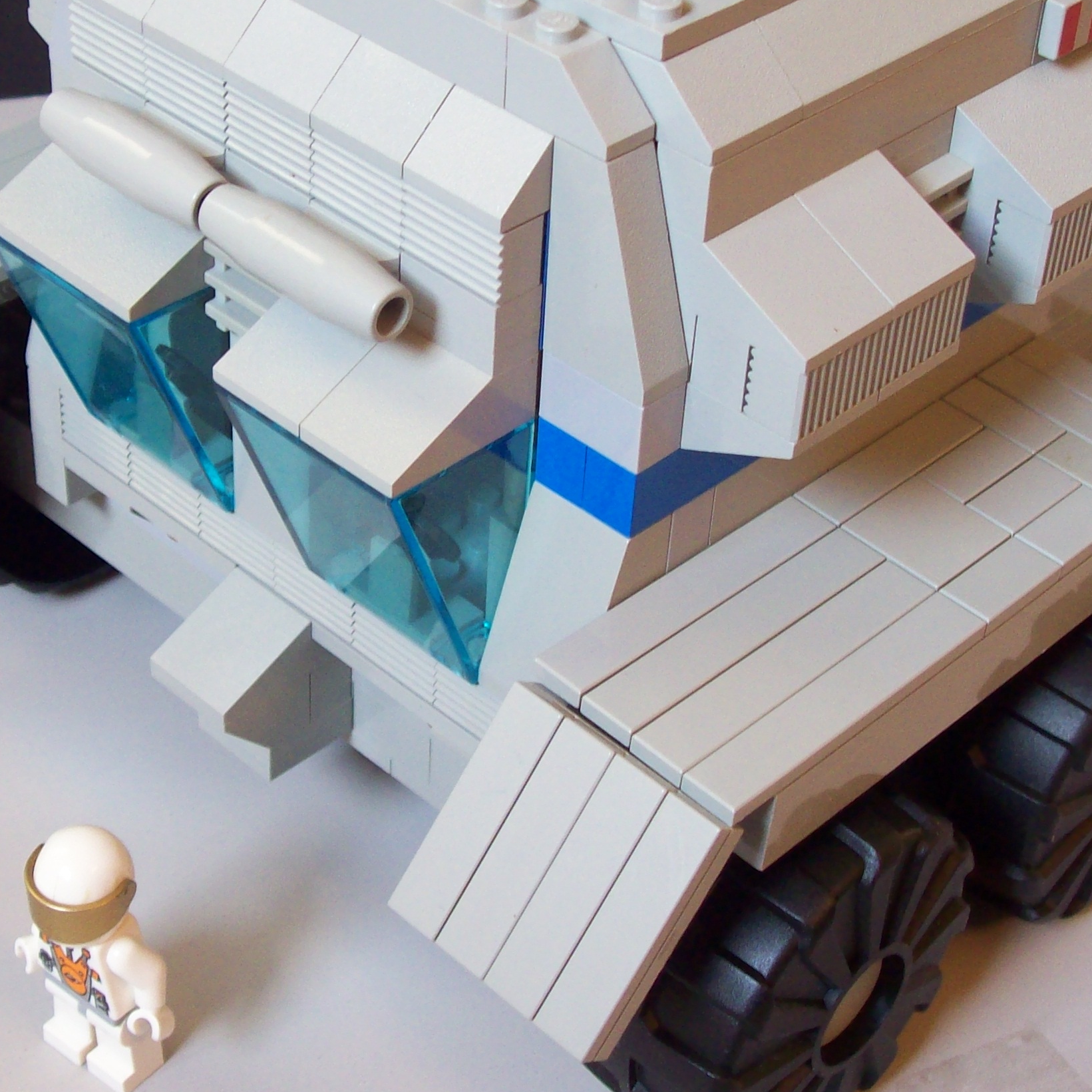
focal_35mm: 69
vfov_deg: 25.0
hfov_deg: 25.0
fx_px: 2463
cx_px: 474
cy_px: 488
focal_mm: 7.6
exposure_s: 1/19.8
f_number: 3
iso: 160
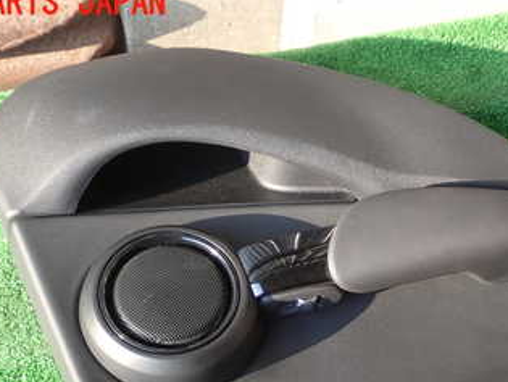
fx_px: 1146
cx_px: 356
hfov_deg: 24.8
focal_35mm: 78
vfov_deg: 18.6
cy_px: 347
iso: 100
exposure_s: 1/100
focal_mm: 7.31
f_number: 2.8
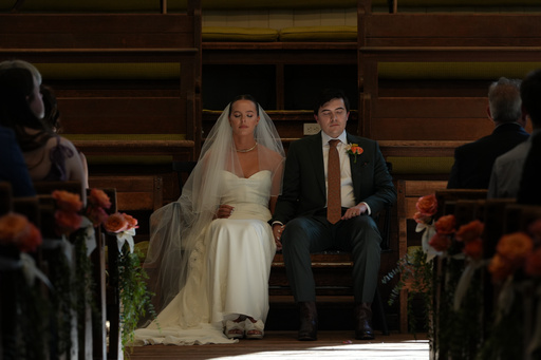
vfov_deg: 6.9
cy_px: 180
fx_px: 3004
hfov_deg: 10.3
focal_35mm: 200
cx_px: 270
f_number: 5.6
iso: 1000
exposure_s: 1/250
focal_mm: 200
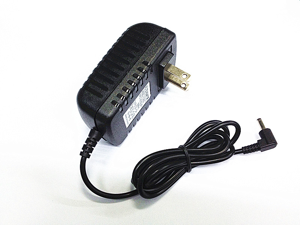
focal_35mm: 35
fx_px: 303
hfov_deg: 52.6
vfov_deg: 40.7
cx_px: 150
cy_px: 112
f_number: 2.4
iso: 100
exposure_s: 1/20
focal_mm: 4.28
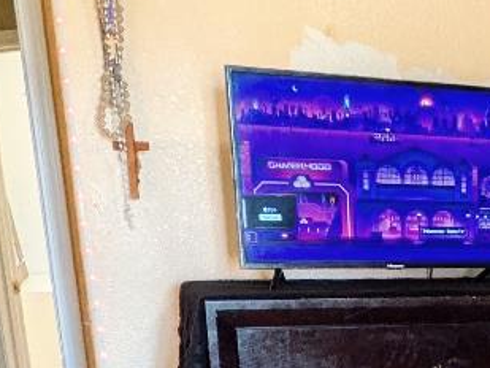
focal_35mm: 68
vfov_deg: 19.5
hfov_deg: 26.1
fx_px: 963
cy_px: 512
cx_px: 557
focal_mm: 1.83
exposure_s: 1/24
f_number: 2.2
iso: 220
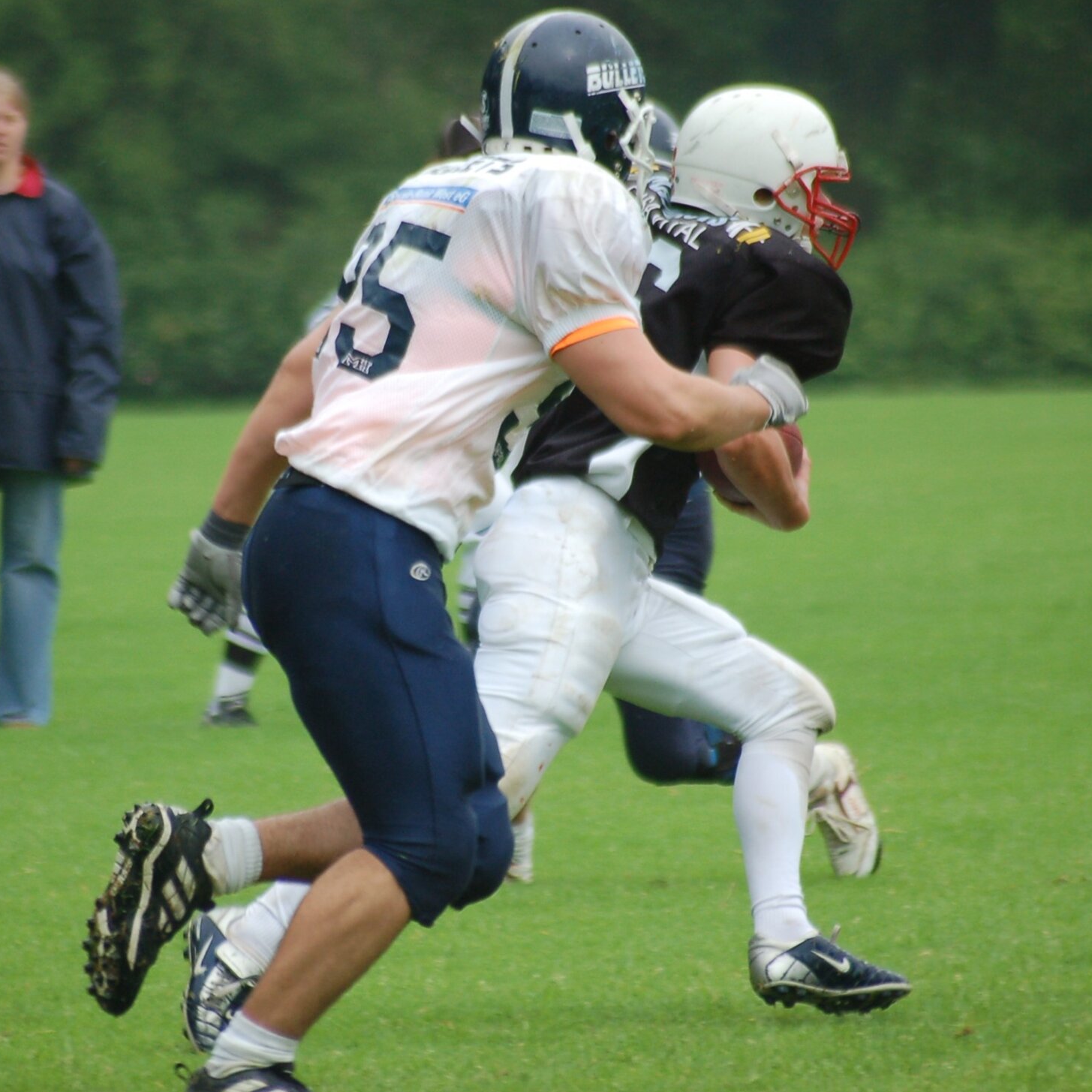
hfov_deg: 3.0
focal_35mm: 577
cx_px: 460
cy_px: 546
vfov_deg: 3.0
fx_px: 20593
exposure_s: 1/500
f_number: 5.6
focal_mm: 300
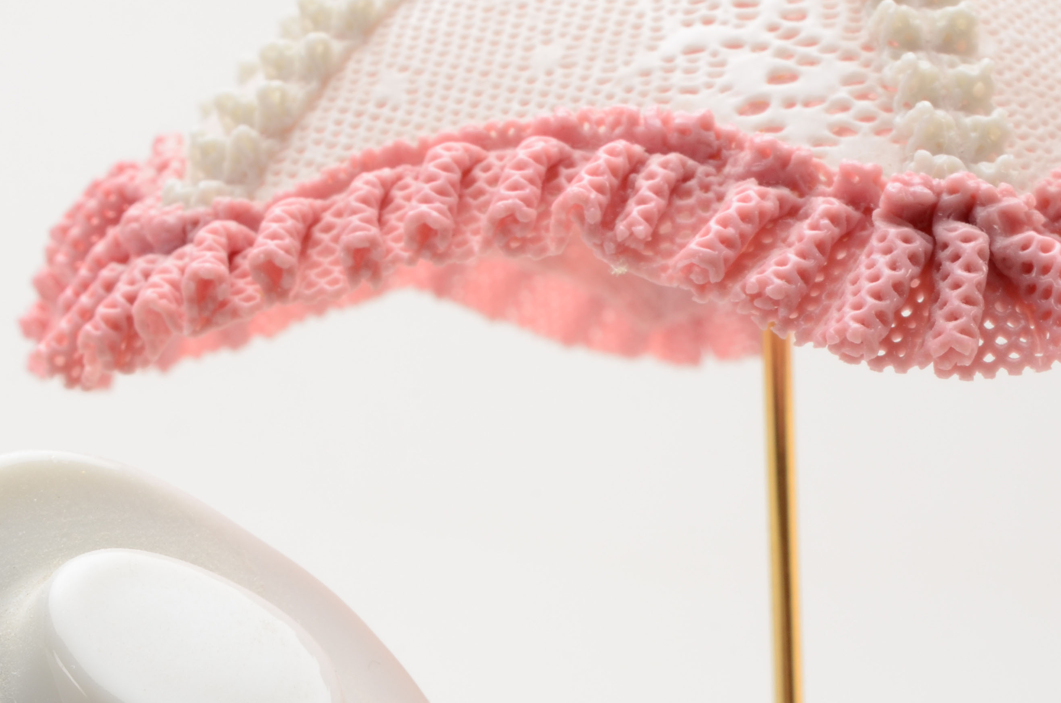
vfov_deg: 8.8
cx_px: 562
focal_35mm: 155
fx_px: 4557
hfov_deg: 13.3
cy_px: 643
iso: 100
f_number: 25
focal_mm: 55
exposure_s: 1/160
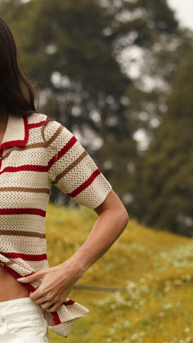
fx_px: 1793
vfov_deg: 10.9
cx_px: -55
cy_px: 286
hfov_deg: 6.1
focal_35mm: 197
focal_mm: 67.7
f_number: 2.8
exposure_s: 1/250
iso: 160
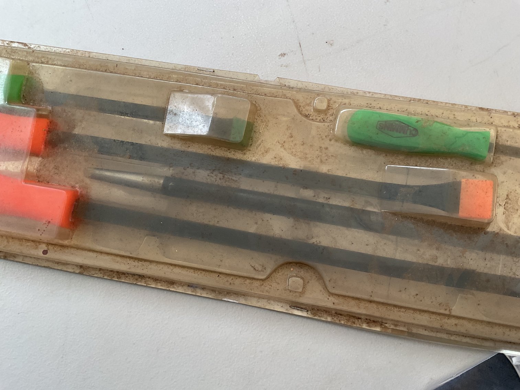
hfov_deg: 61.7
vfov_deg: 48.2
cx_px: 260
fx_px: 436
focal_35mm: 29
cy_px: 195
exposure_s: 1/120
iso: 50
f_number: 1.8
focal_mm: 3
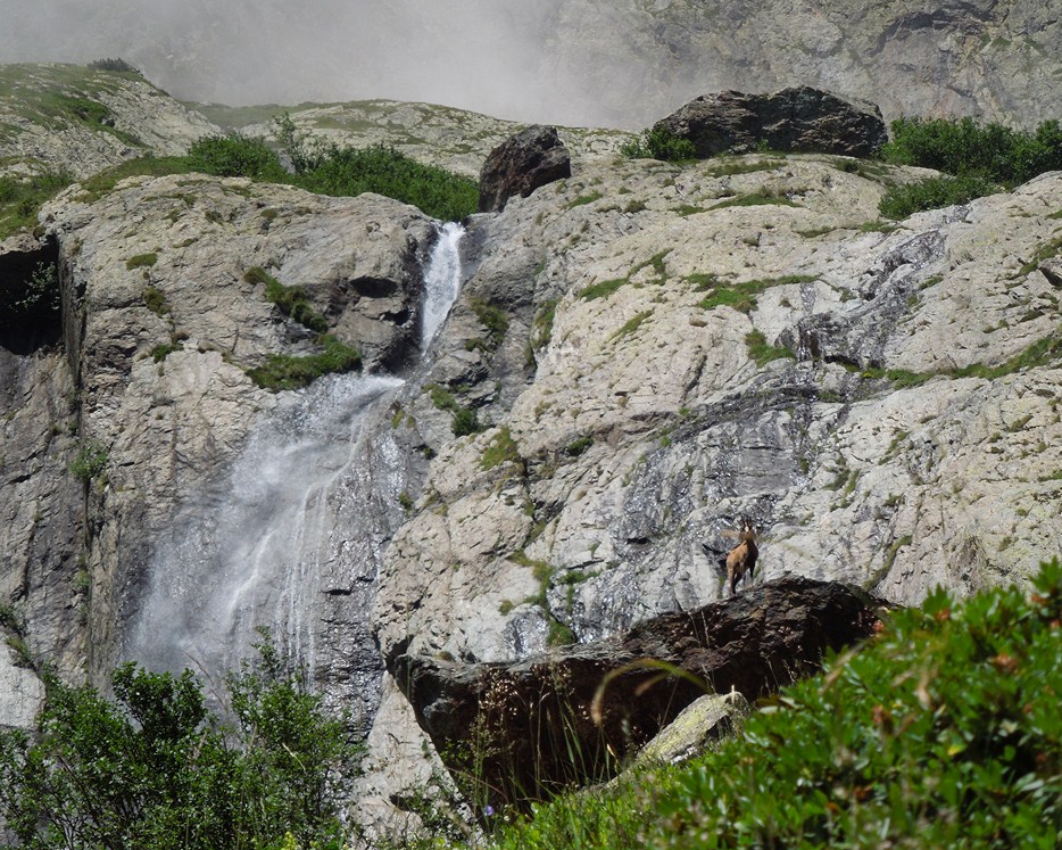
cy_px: 430
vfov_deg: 8.5
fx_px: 5720
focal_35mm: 182
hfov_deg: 10.6
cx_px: 555
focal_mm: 30.6
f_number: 5
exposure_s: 1/640
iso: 100
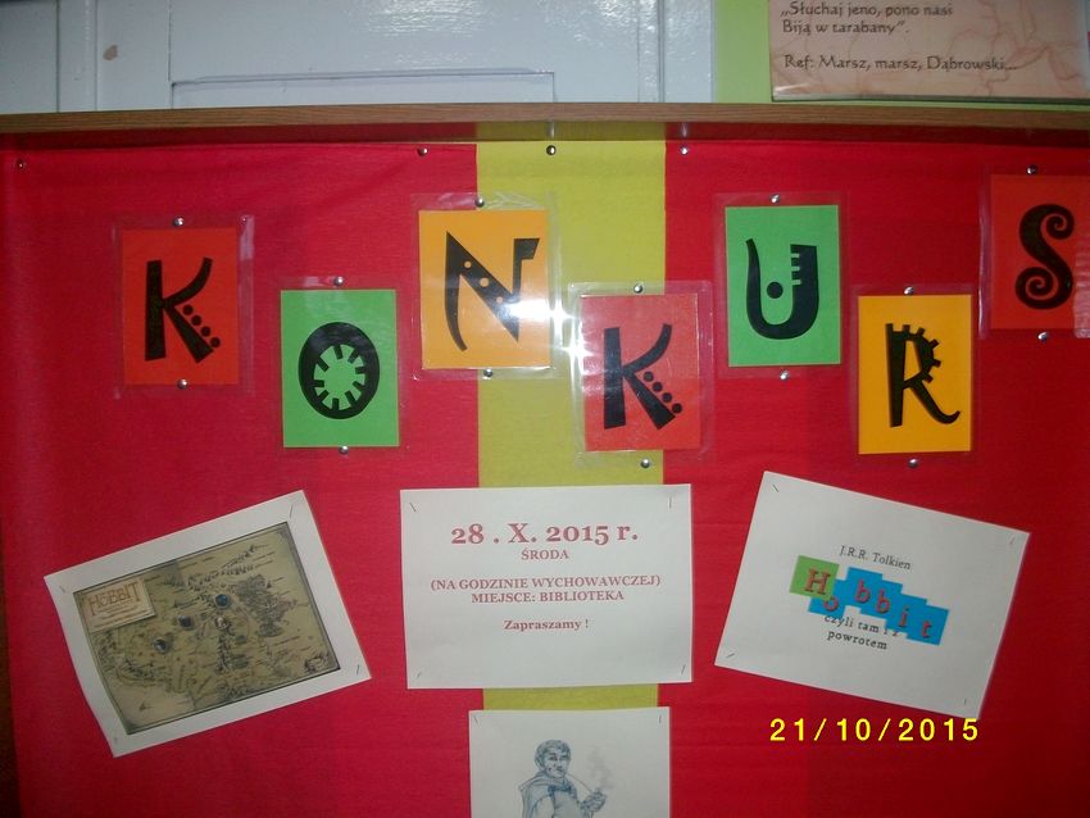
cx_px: 545
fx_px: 1008
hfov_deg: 56.8
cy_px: 409
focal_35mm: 32
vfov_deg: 44.2
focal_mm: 5.7
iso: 125
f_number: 2.9
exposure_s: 1/40
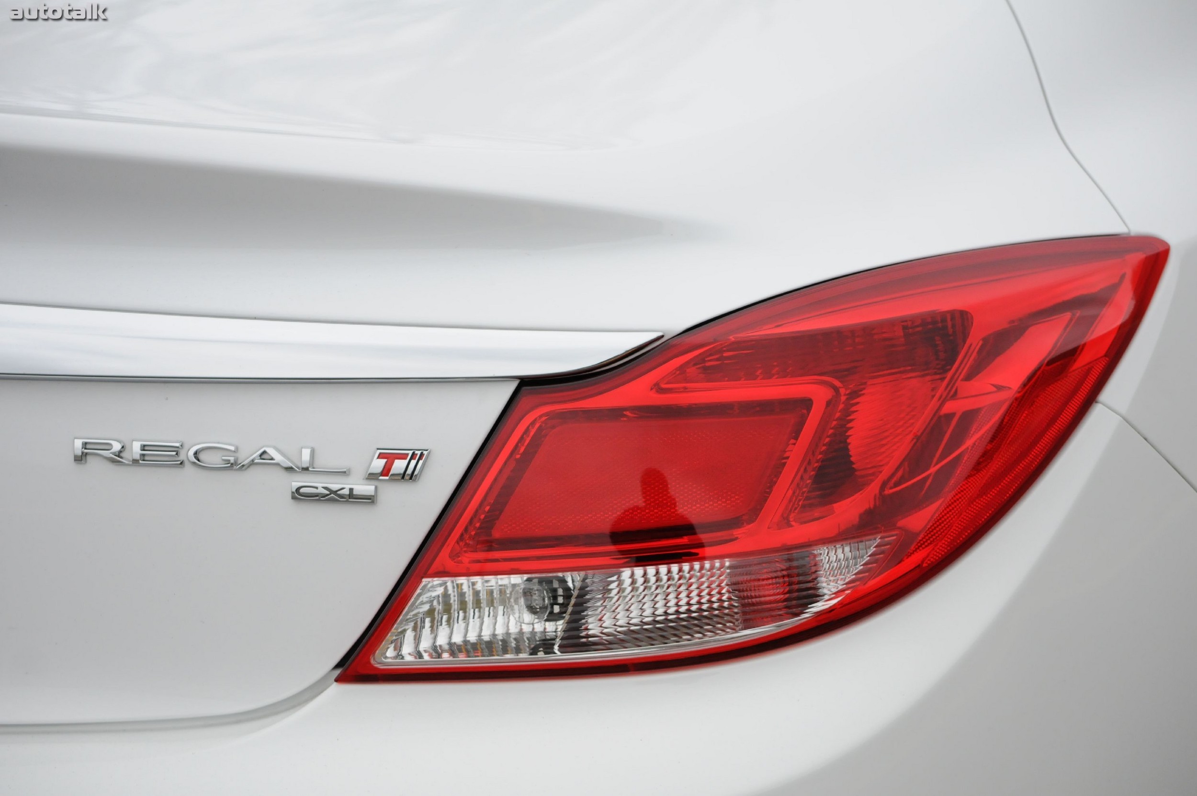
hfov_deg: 20.0
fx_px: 3388
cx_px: 598
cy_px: 398
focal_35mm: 102
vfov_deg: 13.4
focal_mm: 68
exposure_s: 1/1600
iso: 800
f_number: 5.6
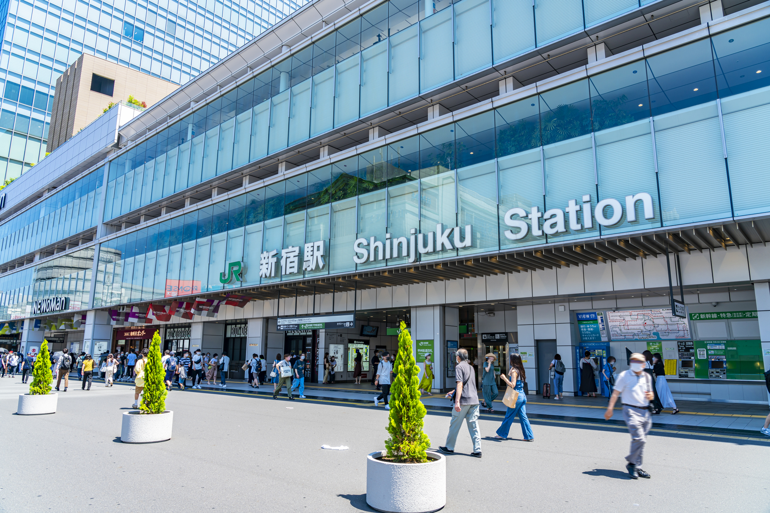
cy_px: 256
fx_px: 513
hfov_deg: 73.7
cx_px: 385
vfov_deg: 53.1
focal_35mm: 24
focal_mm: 24
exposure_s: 1/100
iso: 100
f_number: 8
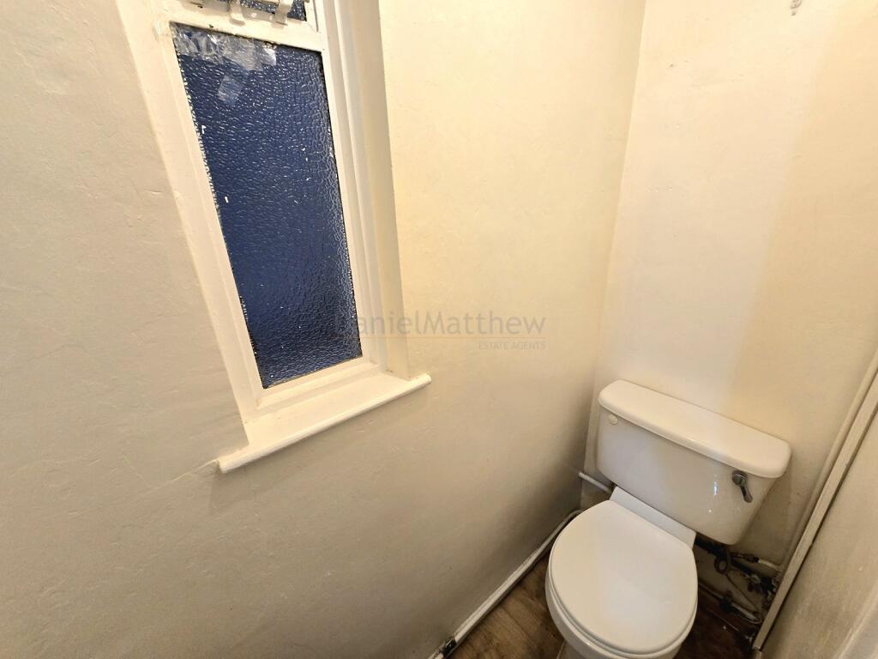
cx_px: 439
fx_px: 330
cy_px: 330
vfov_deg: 89.9
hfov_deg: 106.2
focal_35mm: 13
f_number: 2.2
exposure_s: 1/50
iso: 200
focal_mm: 2.2
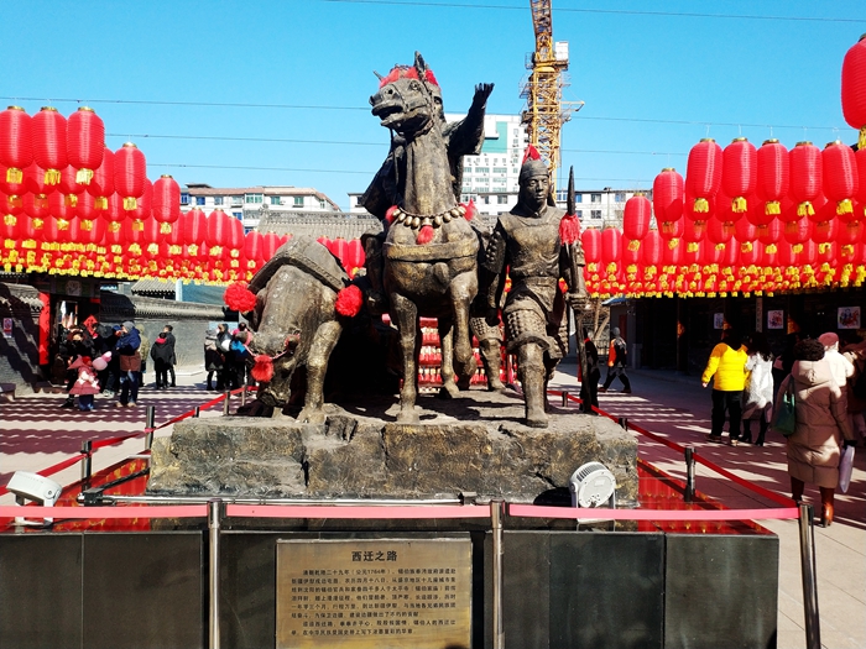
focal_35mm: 32
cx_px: 433
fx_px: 801
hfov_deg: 56.8
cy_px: 324
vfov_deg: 44.2
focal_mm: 4.5
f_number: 2
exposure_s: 1/904
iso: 100
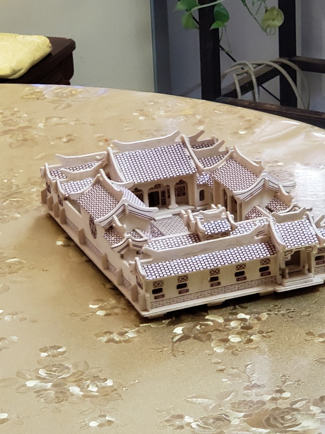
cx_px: 162
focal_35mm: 52
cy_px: 217
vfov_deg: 36.8
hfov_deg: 28.0
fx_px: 651
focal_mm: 6
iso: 640
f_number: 2.4
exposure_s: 1/15
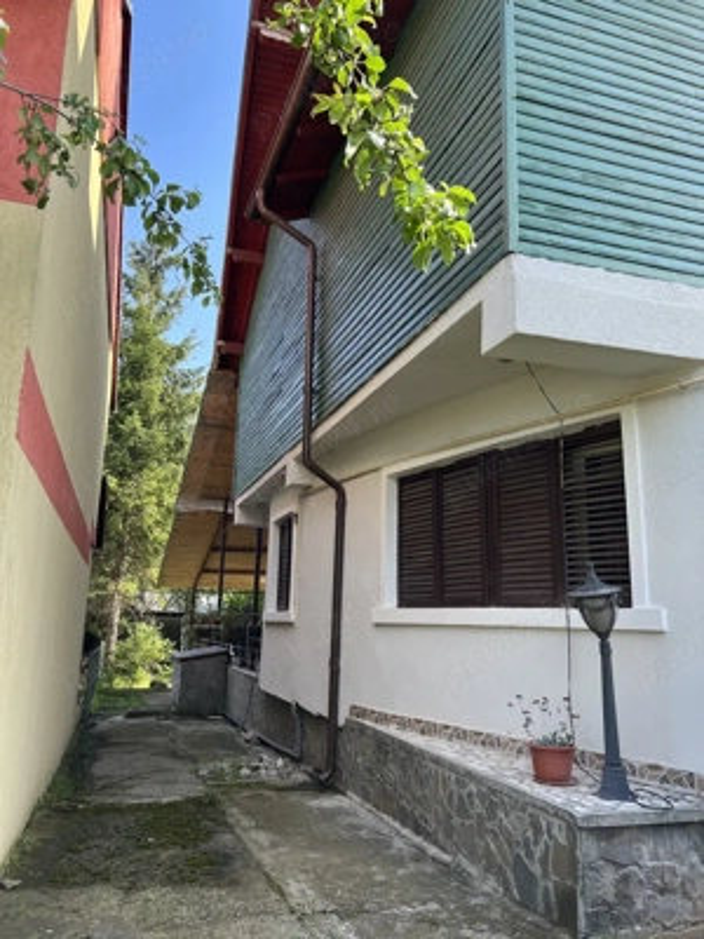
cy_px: 470
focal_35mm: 26
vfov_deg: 67.3
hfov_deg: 53.1
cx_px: 352
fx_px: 705
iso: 50
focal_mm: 5.7
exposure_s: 1/846
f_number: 1.5
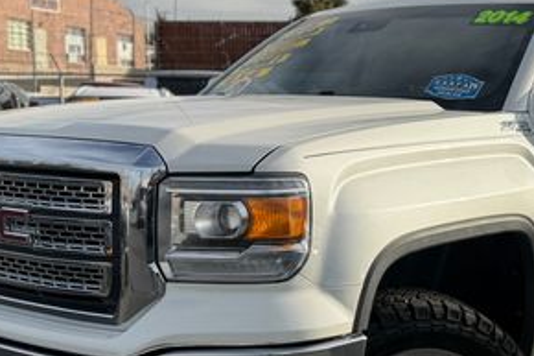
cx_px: 387
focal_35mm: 62
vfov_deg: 21.9
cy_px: 212
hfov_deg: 31.9
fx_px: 919
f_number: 1.78
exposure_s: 1/6173
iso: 80
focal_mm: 6.76
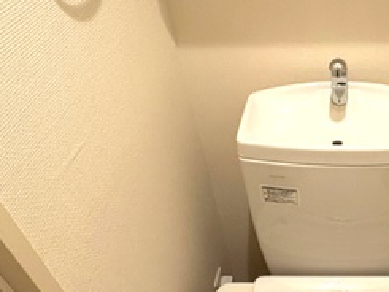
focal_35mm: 40
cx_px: 330
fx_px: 450
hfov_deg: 43.7
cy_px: 175
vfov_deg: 35.9
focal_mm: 2.22
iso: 200
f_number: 2.2
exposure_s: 1/100
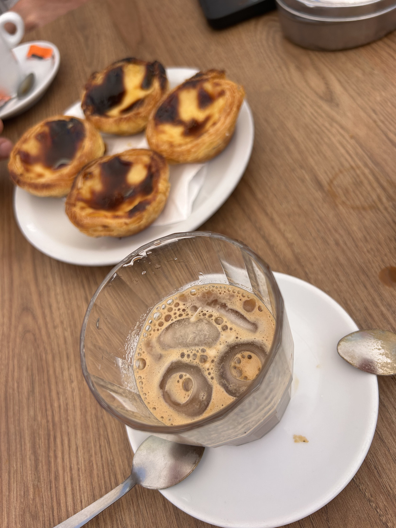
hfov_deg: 53.1
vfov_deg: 67.3
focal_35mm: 26
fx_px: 397
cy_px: 264
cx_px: 198
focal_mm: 5.7
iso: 50
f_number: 1.5
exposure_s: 1/1395
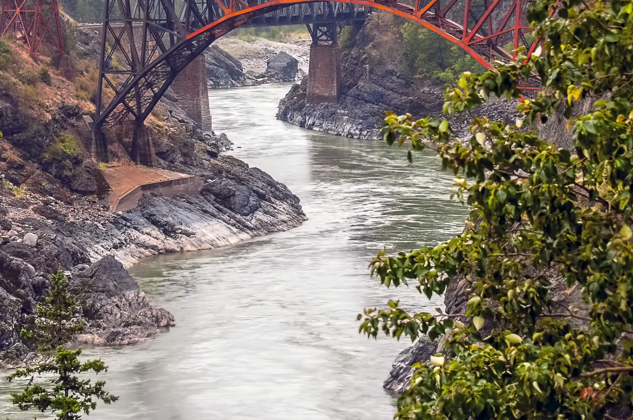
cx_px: 258
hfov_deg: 13.3
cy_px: 139
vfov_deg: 8.8
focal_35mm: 155
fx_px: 2722
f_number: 4.5
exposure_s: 1/400
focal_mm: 70
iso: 1250
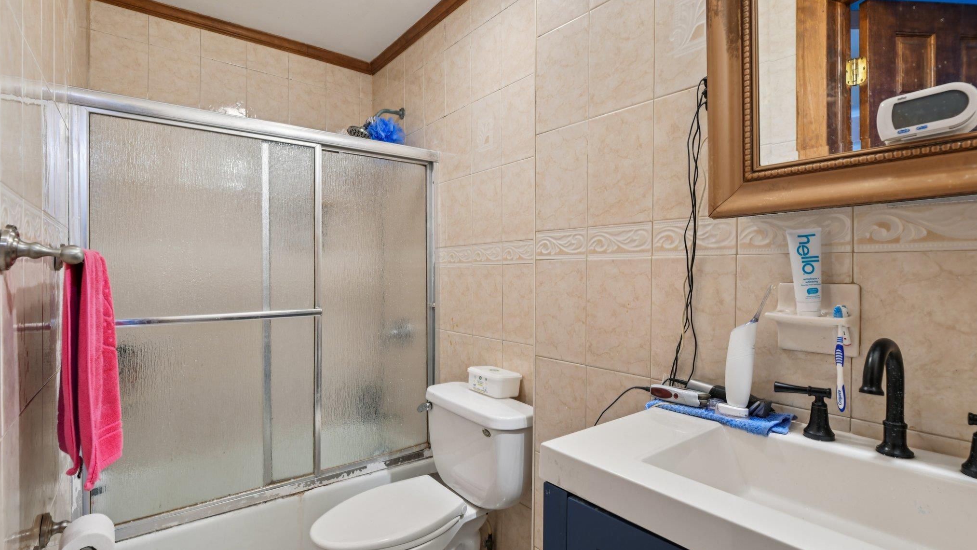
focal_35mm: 18
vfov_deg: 61.0
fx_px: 466
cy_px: 290
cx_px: 489
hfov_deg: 92.7
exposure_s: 1/2
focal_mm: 17
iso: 320
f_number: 8
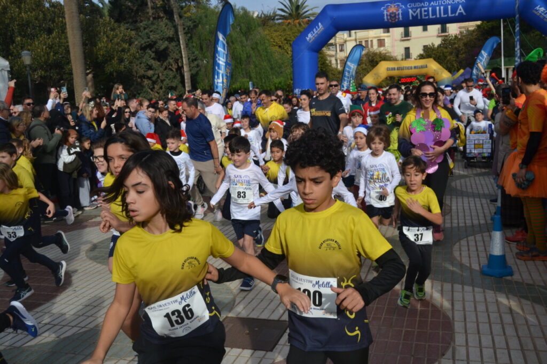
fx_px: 547
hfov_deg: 53.1
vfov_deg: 36.8
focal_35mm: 36
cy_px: 182
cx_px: 274
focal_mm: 24
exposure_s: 1/1600
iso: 400
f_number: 6.3
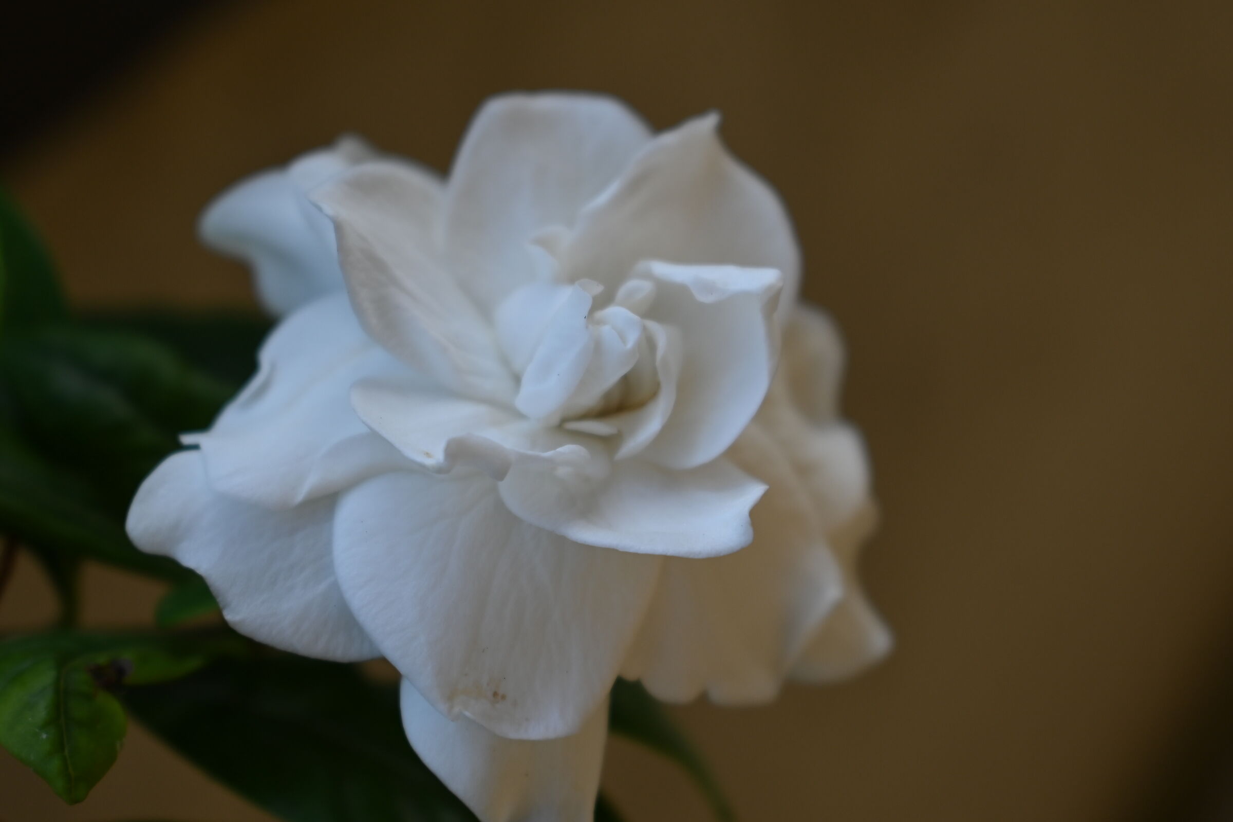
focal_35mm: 82
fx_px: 2808
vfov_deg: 16.7
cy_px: 411
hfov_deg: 24.8
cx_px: 616
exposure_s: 1/250
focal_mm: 55
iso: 180
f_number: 5.6
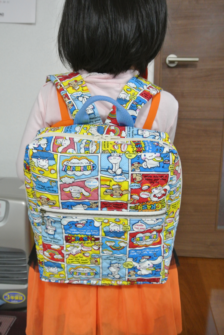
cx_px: 112
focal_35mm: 36
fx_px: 335
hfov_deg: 37.0
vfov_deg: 53.1
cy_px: 168
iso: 800
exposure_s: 1/15
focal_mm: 13.6
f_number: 4
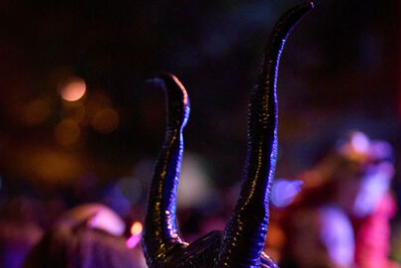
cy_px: 267
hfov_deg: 17.8
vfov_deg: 11.8
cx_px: 233
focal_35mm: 115
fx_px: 1281
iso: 8000
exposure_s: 1/320
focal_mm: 50
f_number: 1.2
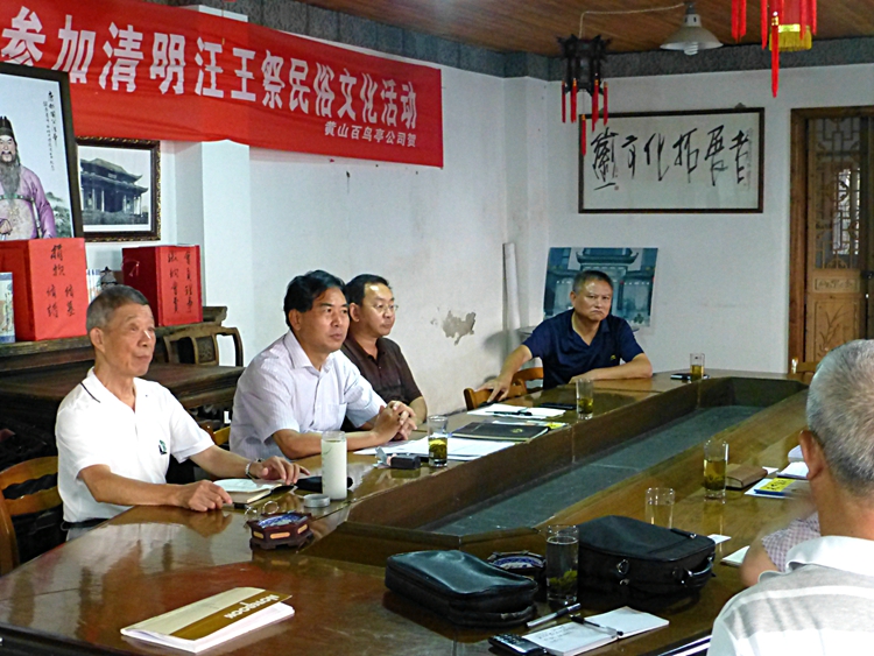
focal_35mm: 51
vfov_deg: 28.6
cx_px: 437
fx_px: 1288
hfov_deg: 37.5
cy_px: 328
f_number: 4.4
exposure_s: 1/15
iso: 1000
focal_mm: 9
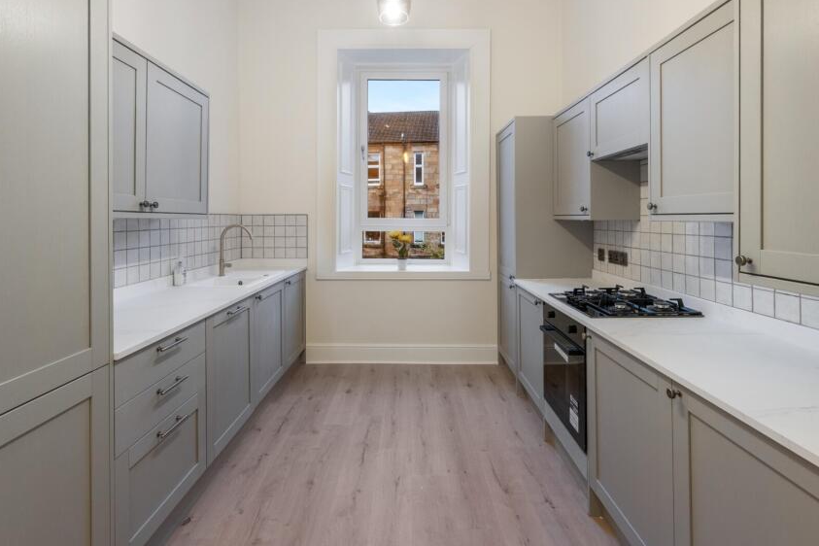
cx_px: 399
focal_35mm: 17
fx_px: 387
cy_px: 233
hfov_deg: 93.3
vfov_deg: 70.0
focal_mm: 14
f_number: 8
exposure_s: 1/2.5
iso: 640
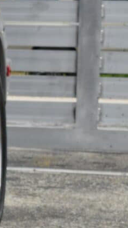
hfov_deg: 3.8
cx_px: -492
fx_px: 1736
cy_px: 120
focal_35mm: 288
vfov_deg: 7.5
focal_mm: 30
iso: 100
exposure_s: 1/125
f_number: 7.1
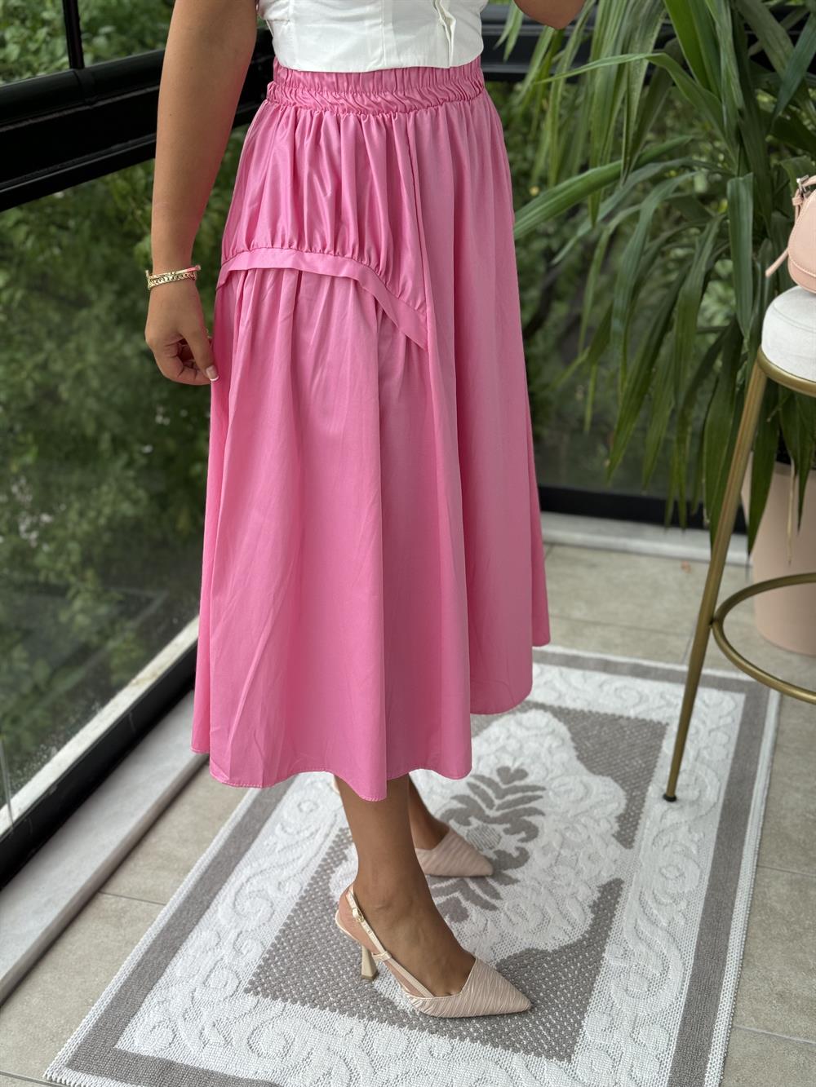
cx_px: 408
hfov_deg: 30.3
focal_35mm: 48
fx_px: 1508
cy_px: 544
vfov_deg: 39.7
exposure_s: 1/75
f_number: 1.78
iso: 100
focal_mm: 6.76
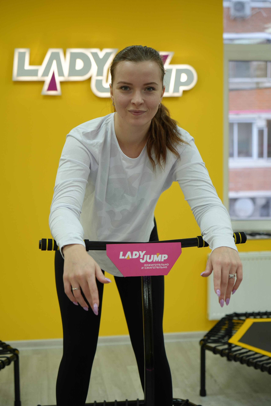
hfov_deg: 24.2
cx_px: 136
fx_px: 632
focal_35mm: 56
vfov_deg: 35.6
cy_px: 203
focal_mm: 56
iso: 400
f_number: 4
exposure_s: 1/160
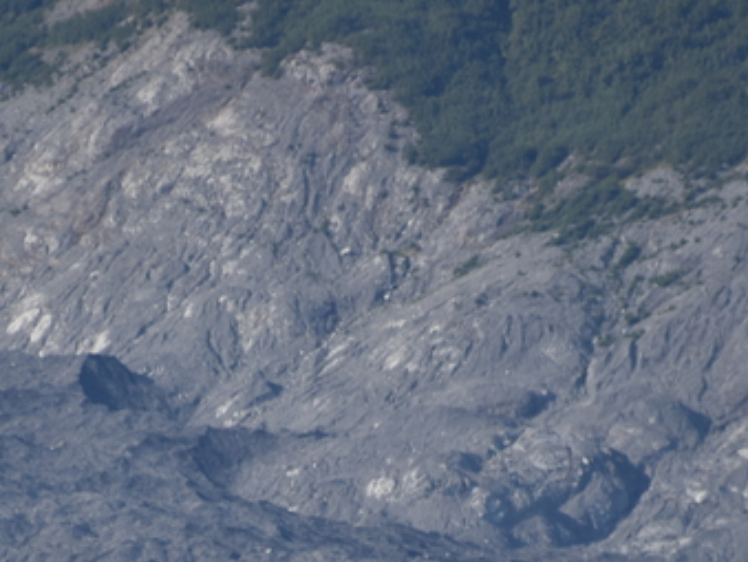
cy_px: 721
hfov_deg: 1.8
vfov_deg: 1.4
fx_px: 23535
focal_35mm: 1088
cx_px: 267
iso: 125
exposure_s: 1/640
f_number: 5.6
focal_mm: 300
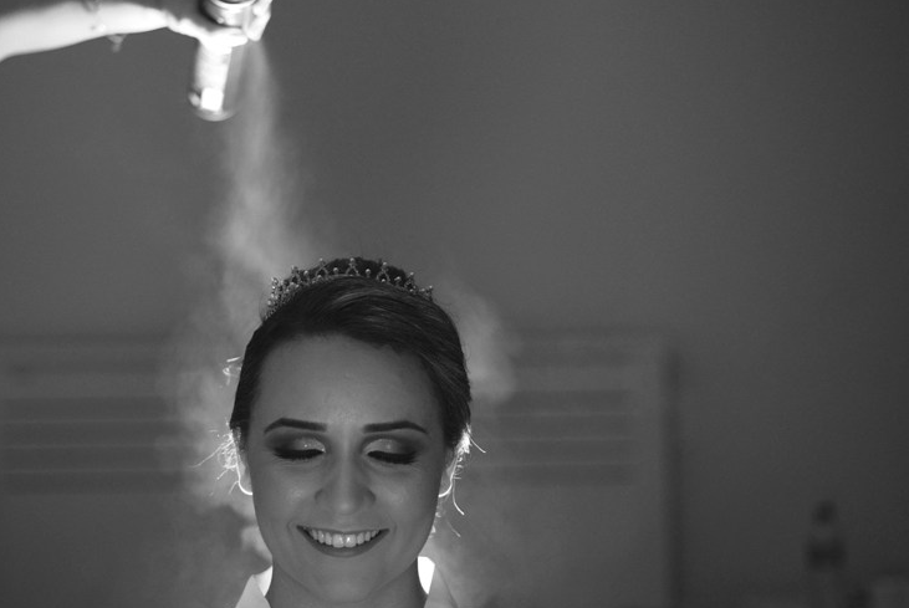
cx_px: 362
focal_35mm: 70
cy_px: 271
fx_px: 1769
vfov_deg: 19.5
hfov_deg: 28.7
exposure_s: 1/125
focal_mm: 50
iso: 1000
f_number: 2
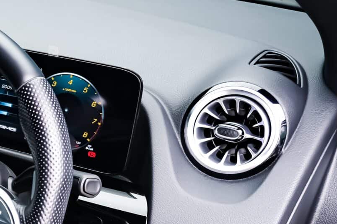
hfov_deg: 20.1
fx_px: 805
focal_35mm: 86
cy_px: 190
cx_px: -181
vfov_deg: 15.7
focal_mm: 18
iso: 320
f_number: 2.8
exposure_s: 1/250
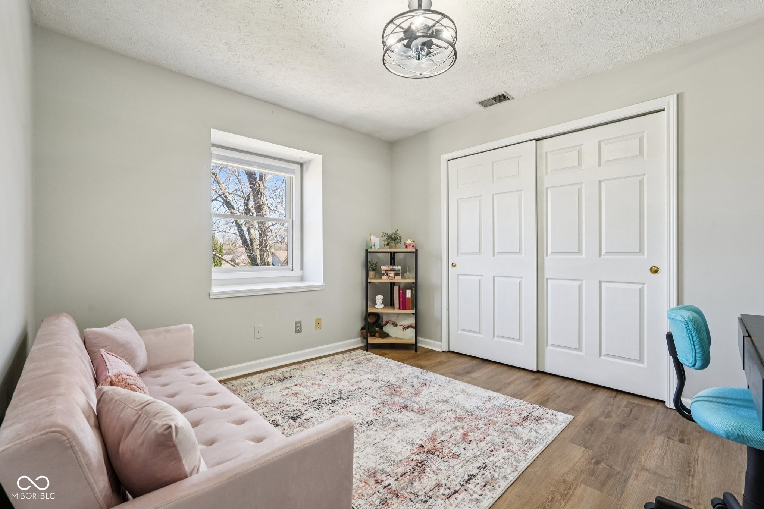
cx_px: 382
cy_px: 254
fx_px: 340
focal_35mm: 16
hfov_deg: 96.7
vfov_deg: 73.7
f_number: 8
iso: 500
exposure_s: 1/30
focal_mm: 16
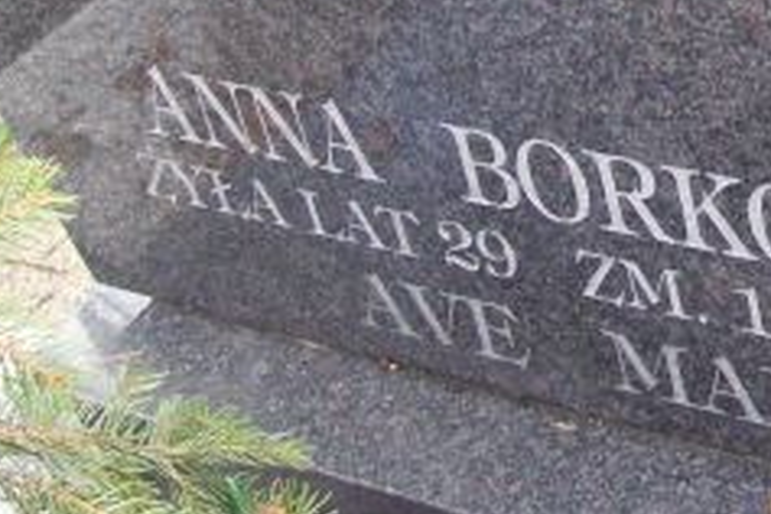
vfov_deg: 13.1
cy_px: -146
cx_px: 677
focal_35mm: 101
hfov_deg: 19.9
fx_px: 2163
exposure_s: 1/64
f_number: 2.7
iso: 200
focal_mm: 6
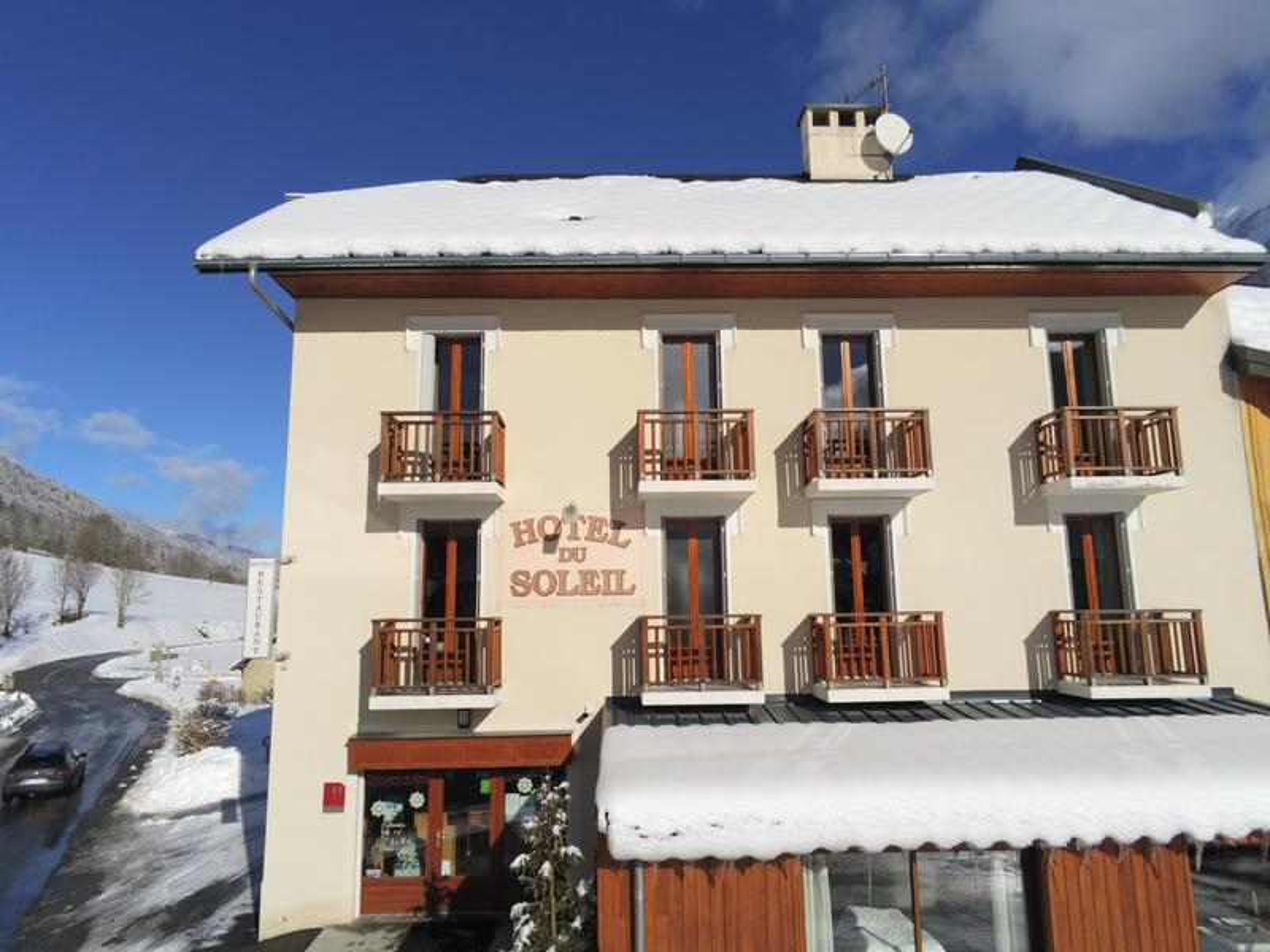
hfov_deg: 73.9
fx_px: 844
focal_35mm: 23
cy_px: 476
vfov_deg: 58.9
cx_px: 635
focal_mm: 4
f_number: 2.4
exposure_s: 1/4115
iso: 100
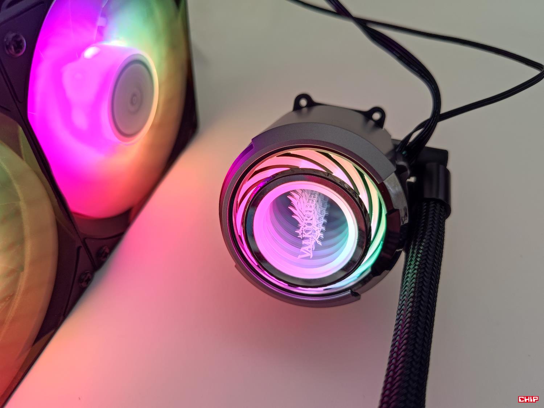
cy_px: 204
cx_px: 272
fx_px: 377
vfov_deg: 56.8
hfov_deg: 71.6
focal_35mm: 24
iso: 319
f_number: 1.85
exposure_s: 1/20
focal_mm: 6.78
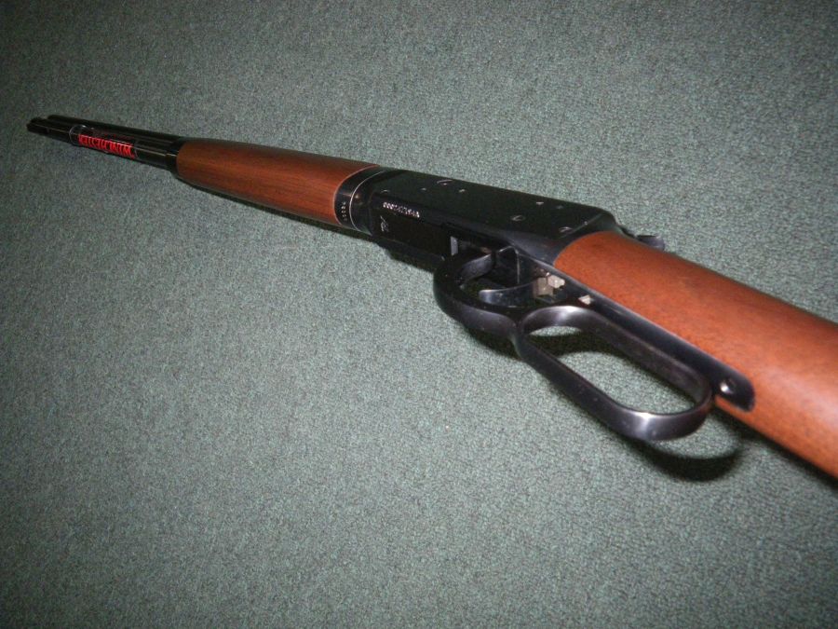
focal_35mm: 28
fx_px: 678
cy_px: 314
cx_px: 419
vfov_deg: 49.7
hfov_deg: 63.4
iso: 400
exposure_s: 1/50
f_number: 3.5
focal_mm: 5
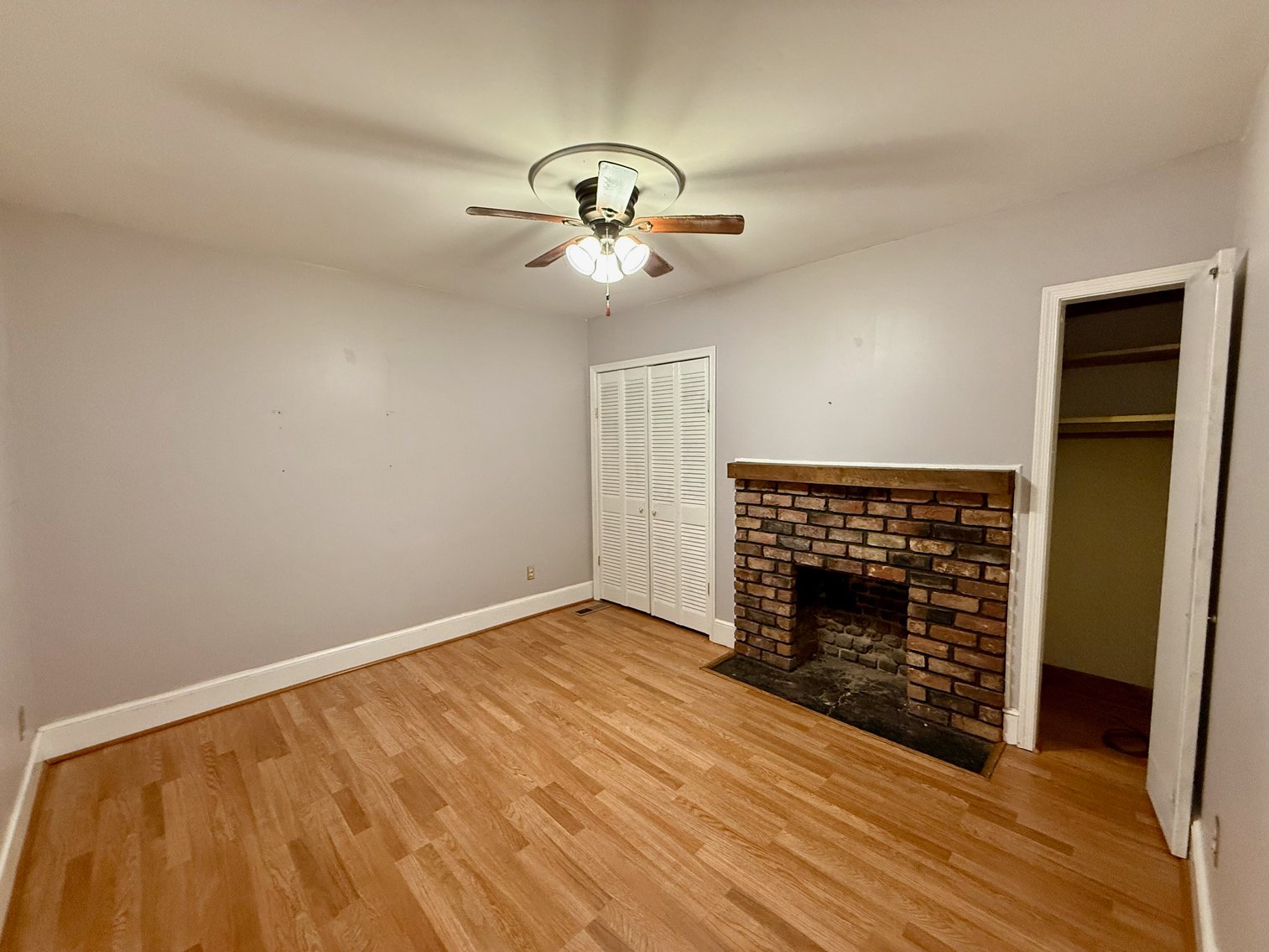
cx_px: 634
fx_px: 513
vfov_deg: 85.7
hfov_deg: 102.1
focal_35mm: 14
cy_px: 476
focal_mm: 2.22
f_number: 2.2
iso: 500
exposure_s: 1/60
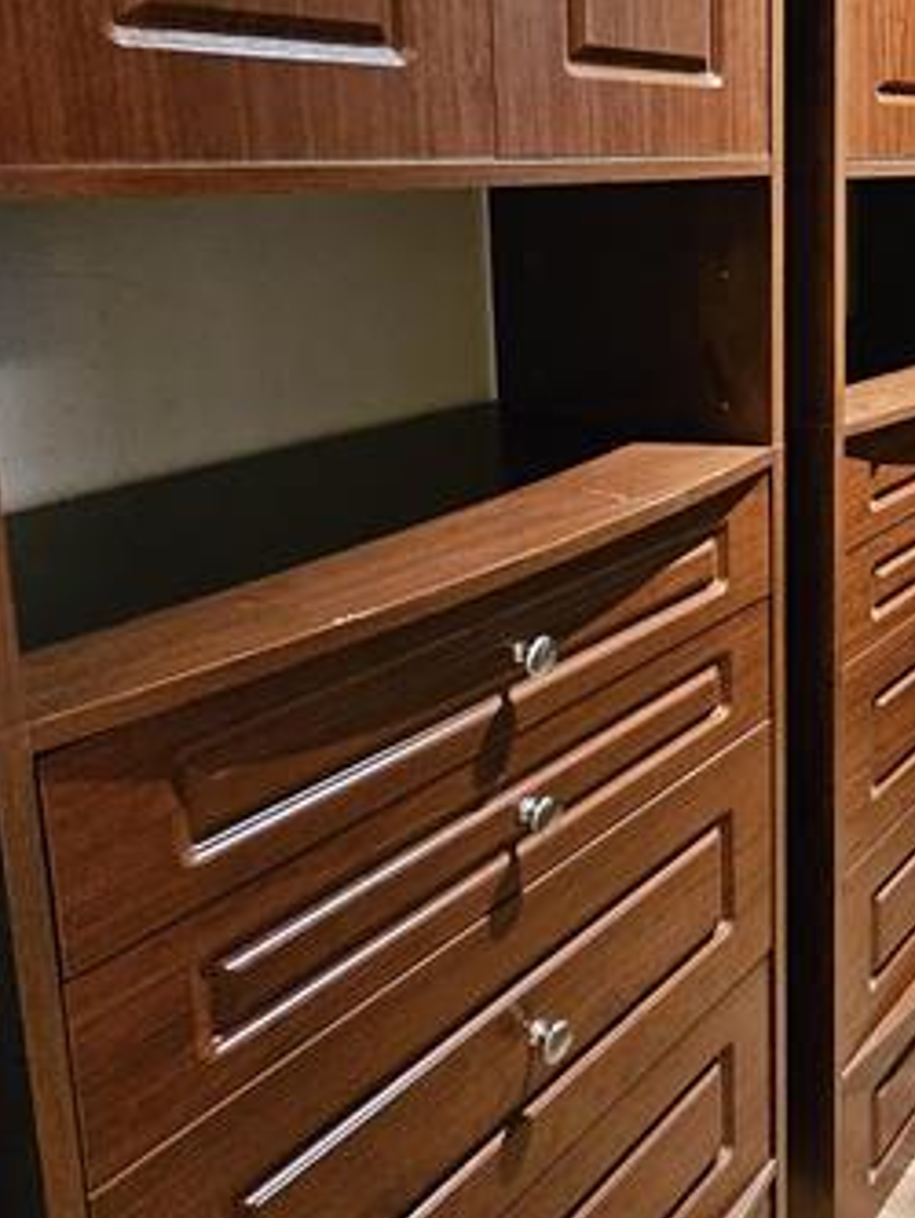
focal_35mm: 30
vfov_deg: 57.6
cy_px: 340
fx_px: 1057
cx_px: 992
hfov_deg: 39.0
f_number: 2.2
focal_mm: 2.2
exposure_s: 1/24
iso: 1250
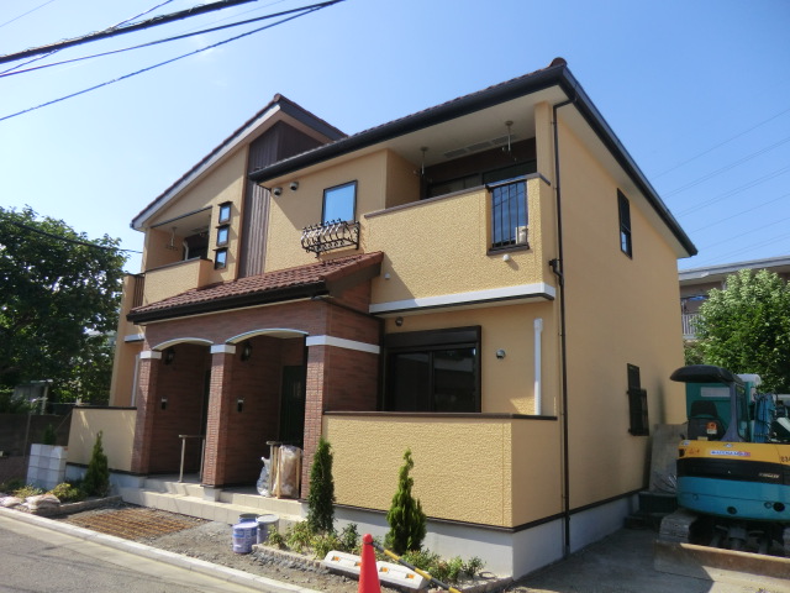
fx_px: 548
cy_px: 296
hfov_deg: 71.6
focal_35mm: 24
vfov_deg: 56.8
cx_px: 395
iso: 80
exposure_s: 1/800
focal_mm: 4.3
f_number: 3.2
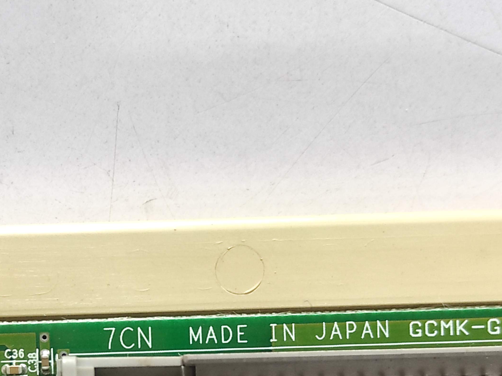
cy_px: 346
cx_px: 143
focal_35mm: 55
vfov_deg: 25.6
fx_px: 797
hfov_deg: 34.4
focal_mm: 5.43
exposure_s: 1/33
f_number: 1.89
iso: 985
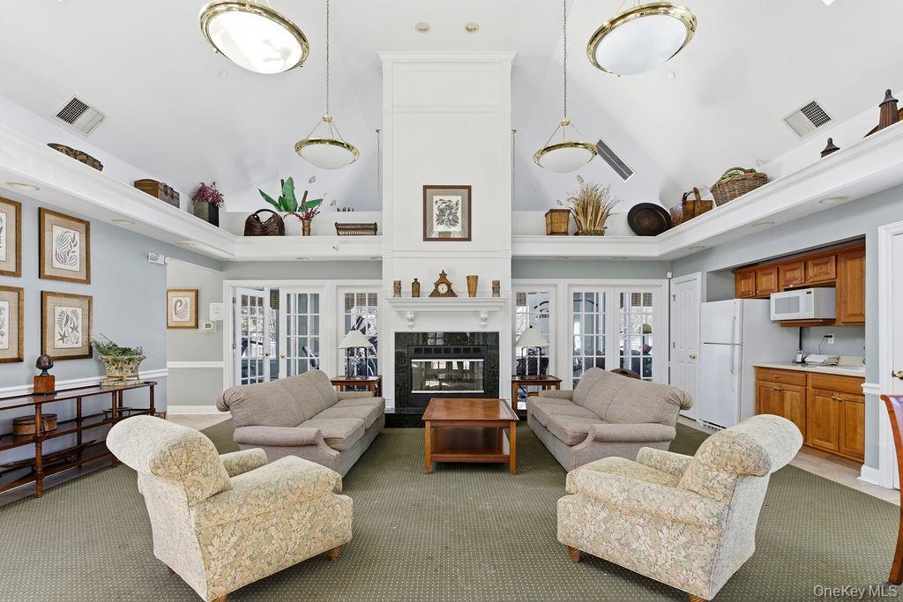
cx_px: 452
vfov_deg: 72.1
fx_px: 414
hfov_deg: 95.0
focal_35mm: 16
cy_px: 301
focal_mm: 16.5
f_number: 8
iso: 100
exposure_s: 1/13
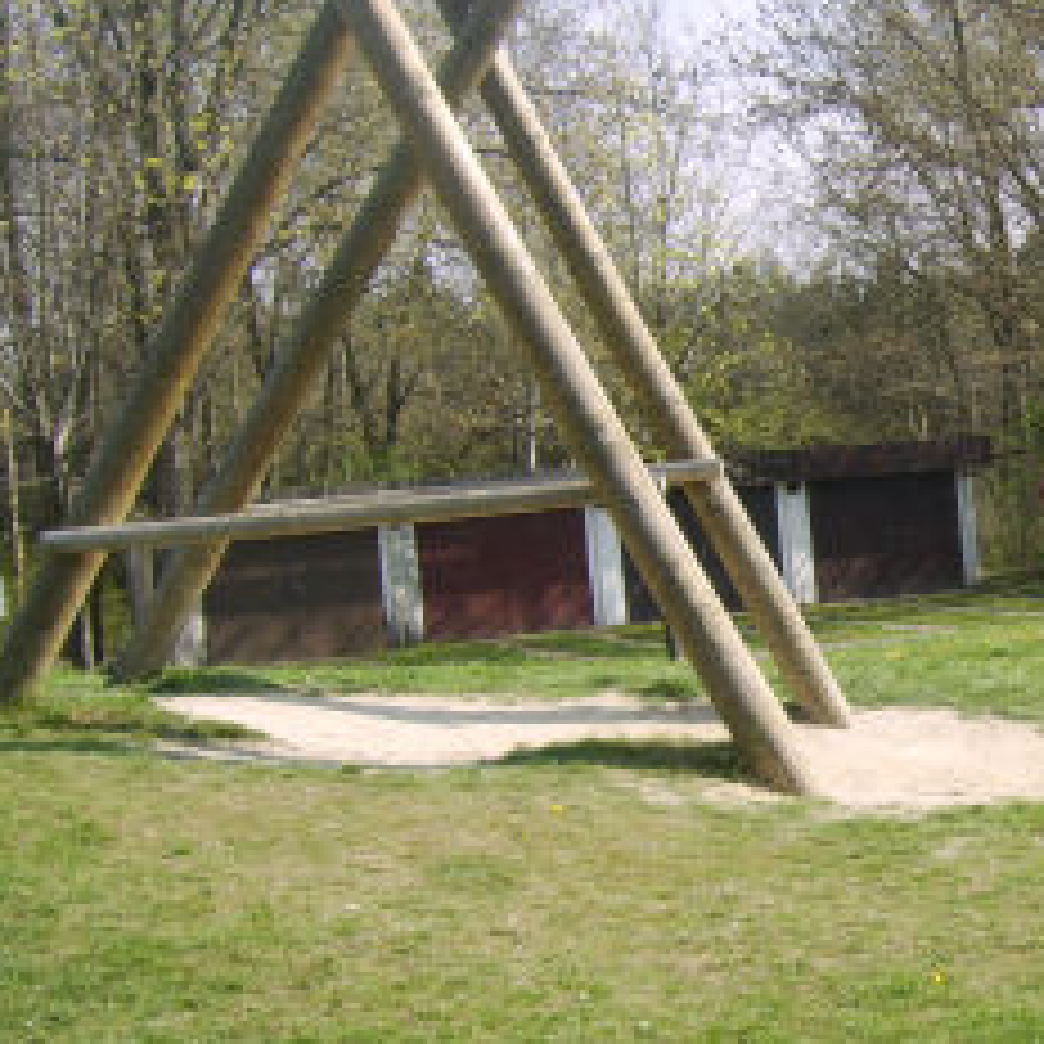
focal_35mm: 59
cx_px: 1107
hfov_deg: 27.0
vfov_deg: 29.0
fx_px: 2013
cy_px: 641
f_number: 5.6
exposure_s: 1/210
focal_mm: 8.13
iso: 71
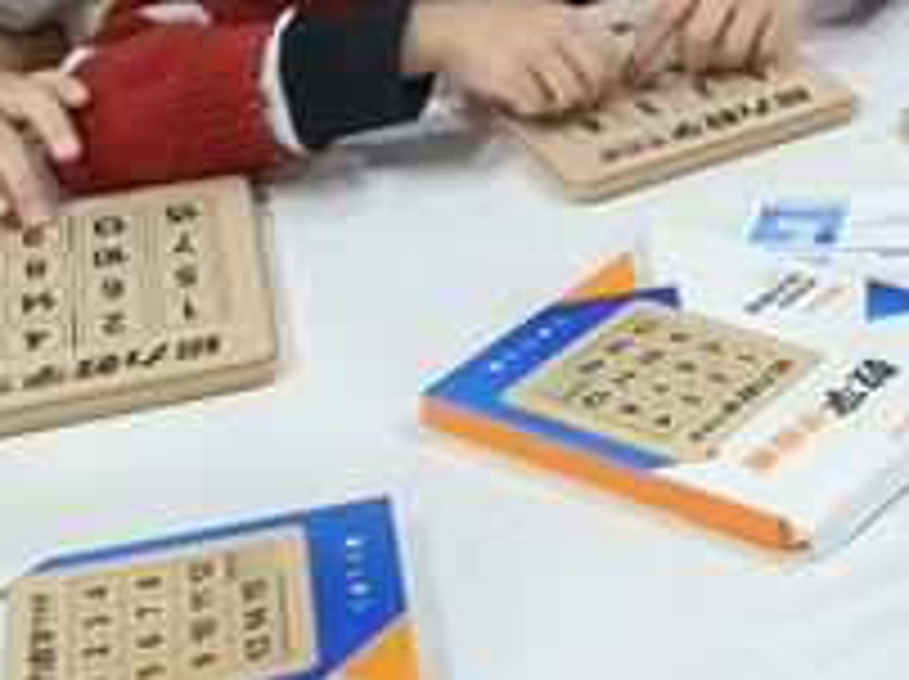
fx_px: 2649
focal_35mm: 101
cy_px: -212
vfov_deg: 14.0
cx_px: 1264
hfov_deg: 17.9
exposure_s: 1/40
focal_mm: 5.75
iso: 320
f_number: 2
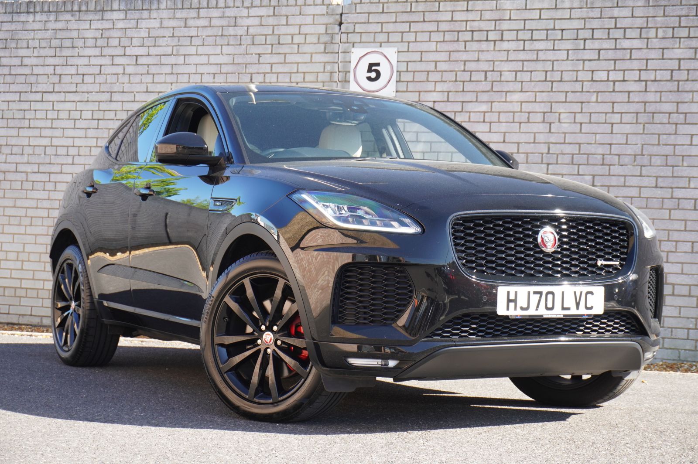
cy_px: 232
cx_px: 349
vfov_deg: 19.7
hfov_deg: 29.3
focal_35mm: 69
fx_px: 1337
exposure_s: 1/100
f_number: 5.6
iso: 250
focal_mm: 46
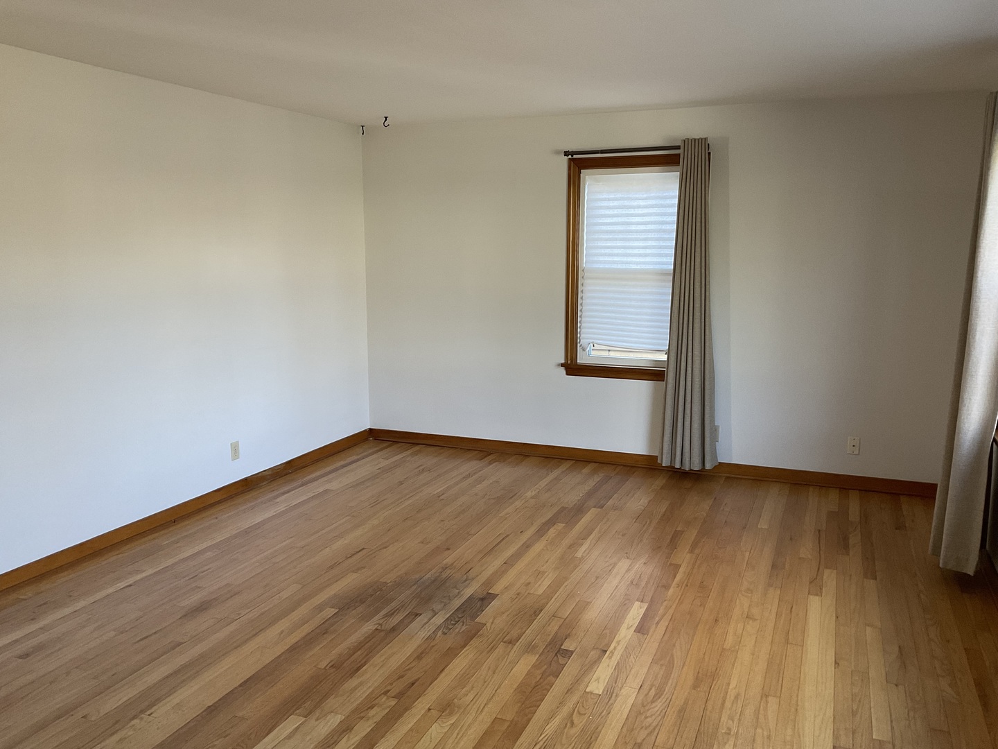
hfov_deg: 61.7
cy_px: 374
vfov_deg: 48.2
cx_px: 499
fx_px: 836
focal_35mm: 29
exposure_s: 1/60
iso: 80
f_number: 1.8
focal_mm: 3
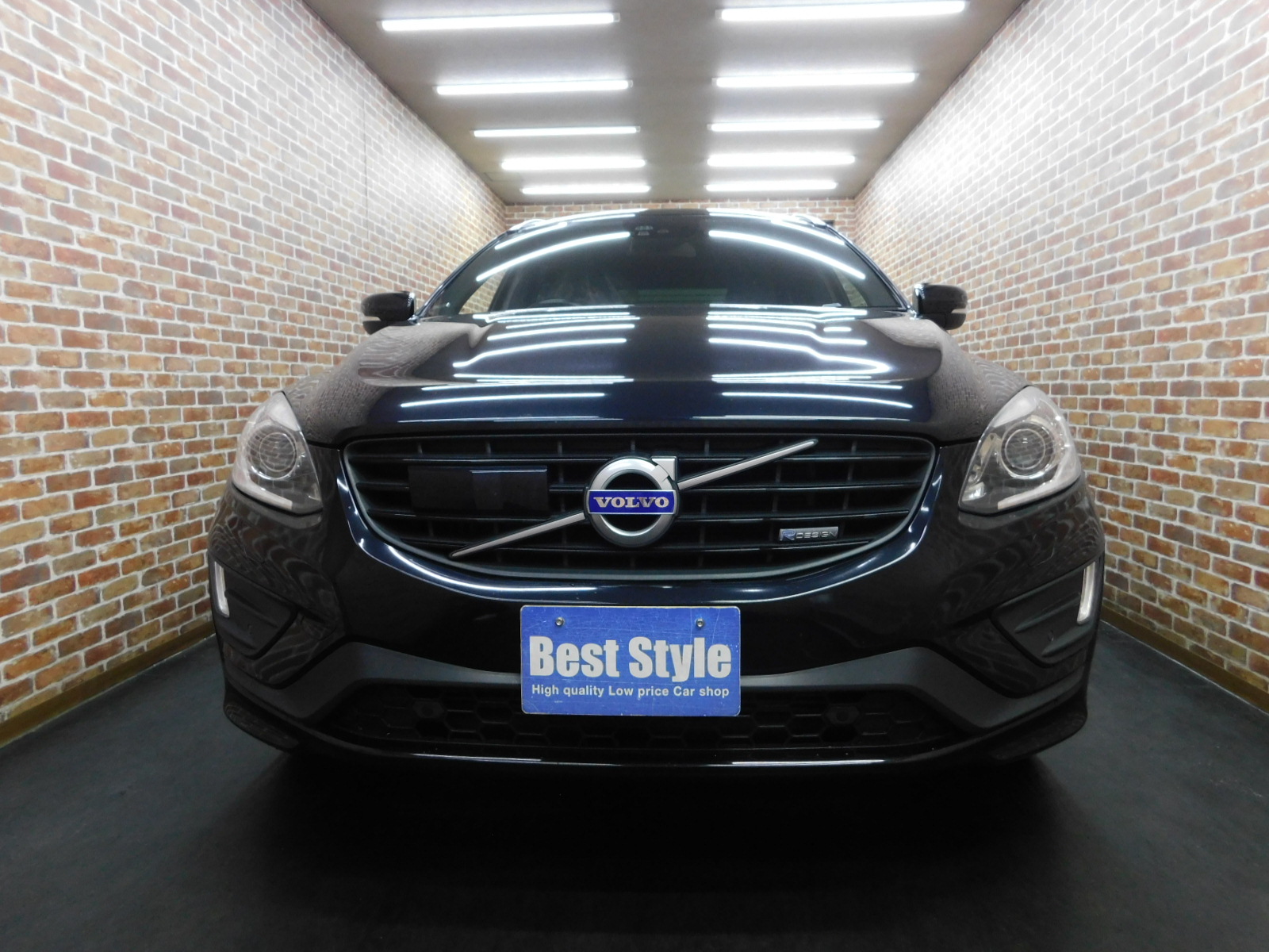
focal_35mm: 23
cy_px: 476
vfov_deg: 58.9
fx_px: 843
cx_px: 634
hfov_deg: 73.9
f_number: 3
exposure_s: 1/30
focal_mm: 4
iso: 320
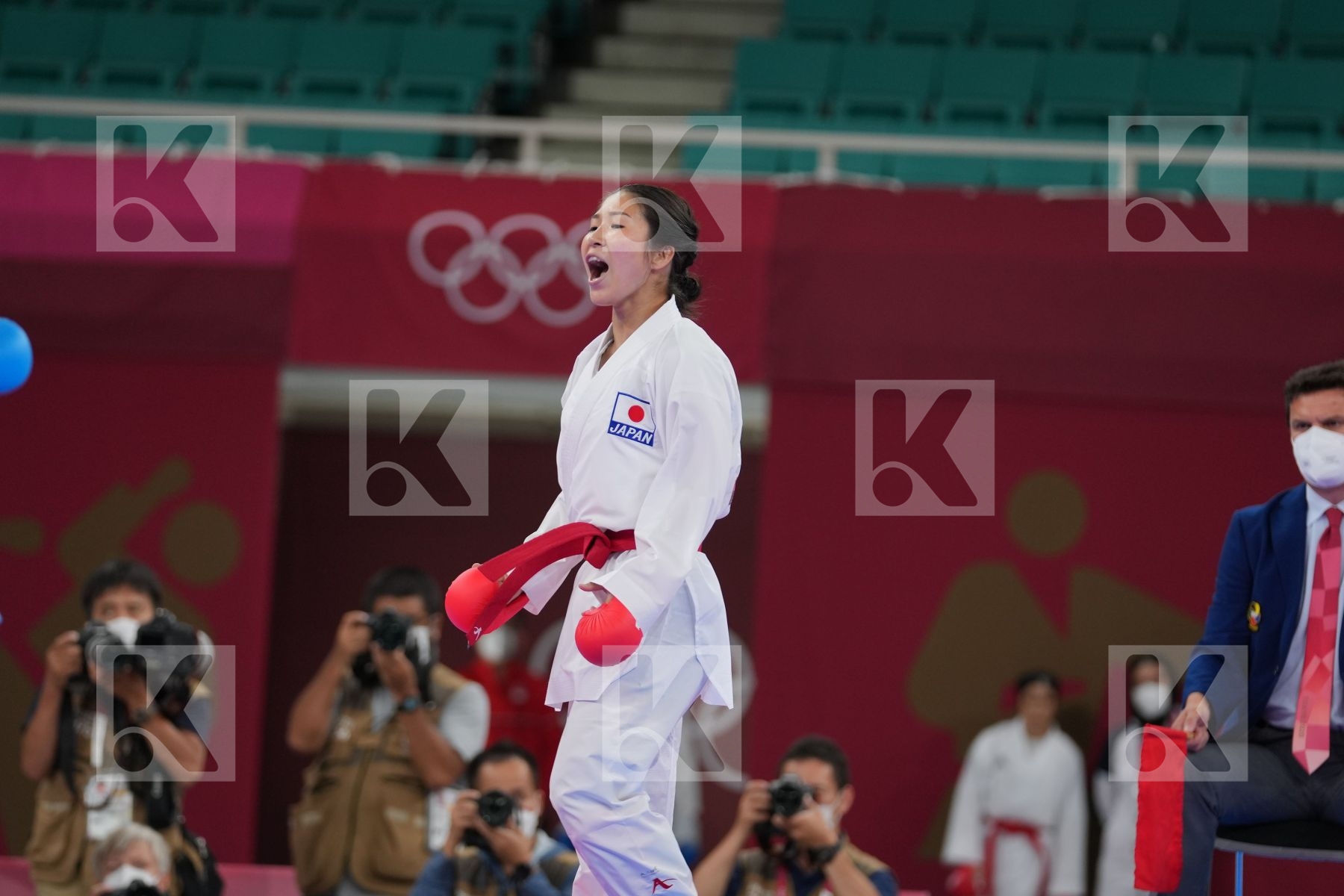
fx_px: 9071
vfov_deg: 5.7
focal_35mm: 243
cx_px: 672
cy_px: 448
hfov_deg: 8.5
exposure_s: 1/1000
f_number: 2.8
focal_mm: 162
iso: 640
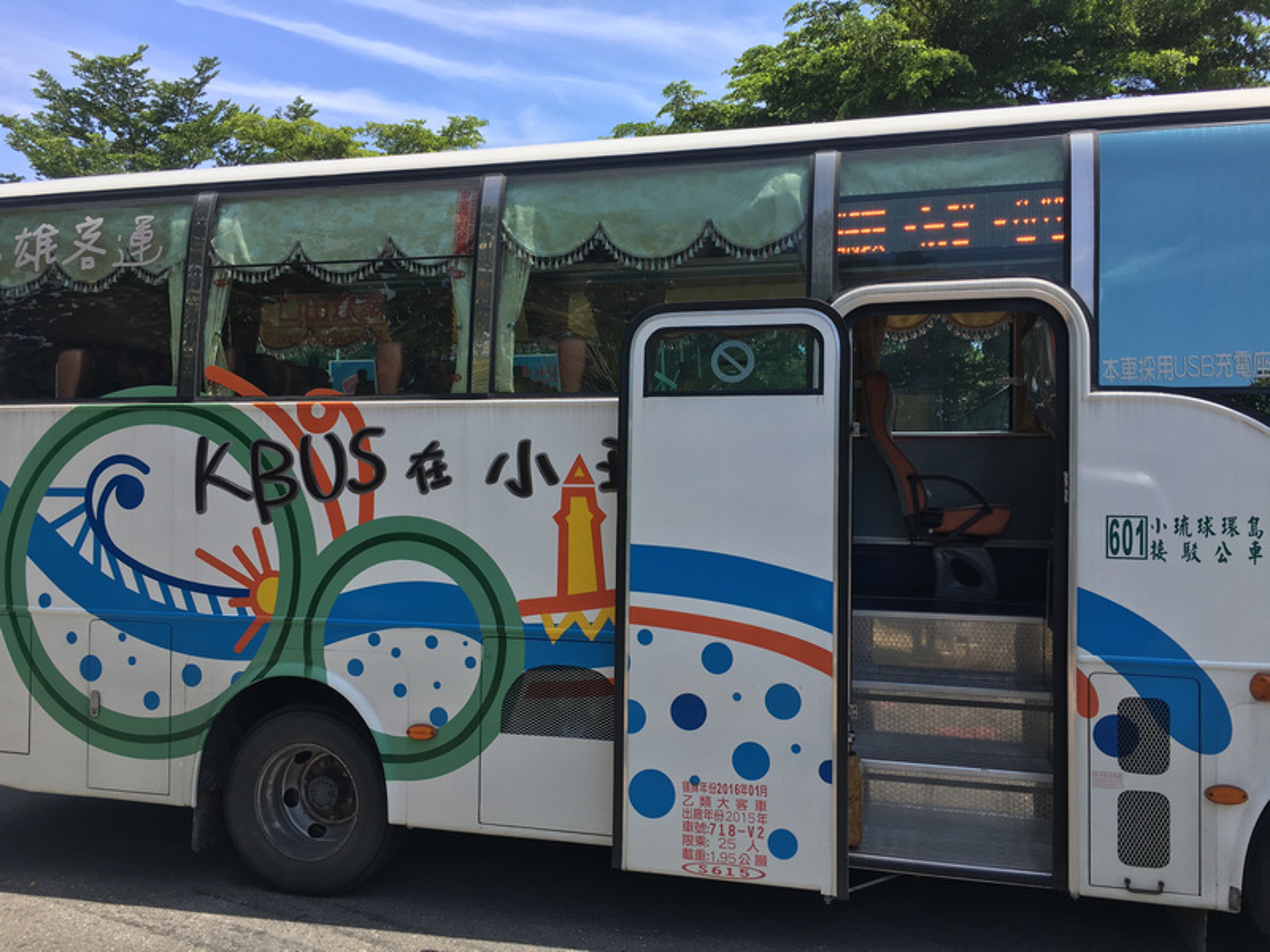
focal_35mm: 29
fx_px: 1064
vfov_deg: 48.2
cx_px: 635
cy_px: 476
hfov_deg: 61.7
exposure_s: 1/999
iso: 25
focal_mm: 4.15
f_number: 2.2
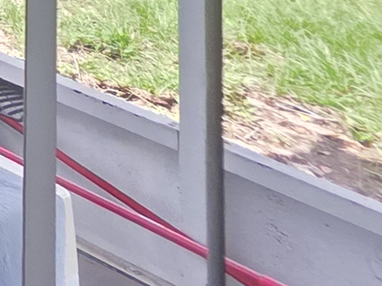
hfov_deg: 9.9
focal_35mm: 92
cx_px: -912
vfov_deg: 11.3
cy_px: -520
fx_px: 1015
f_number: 1.9
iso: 40
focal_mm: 2.2
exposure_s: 1/135
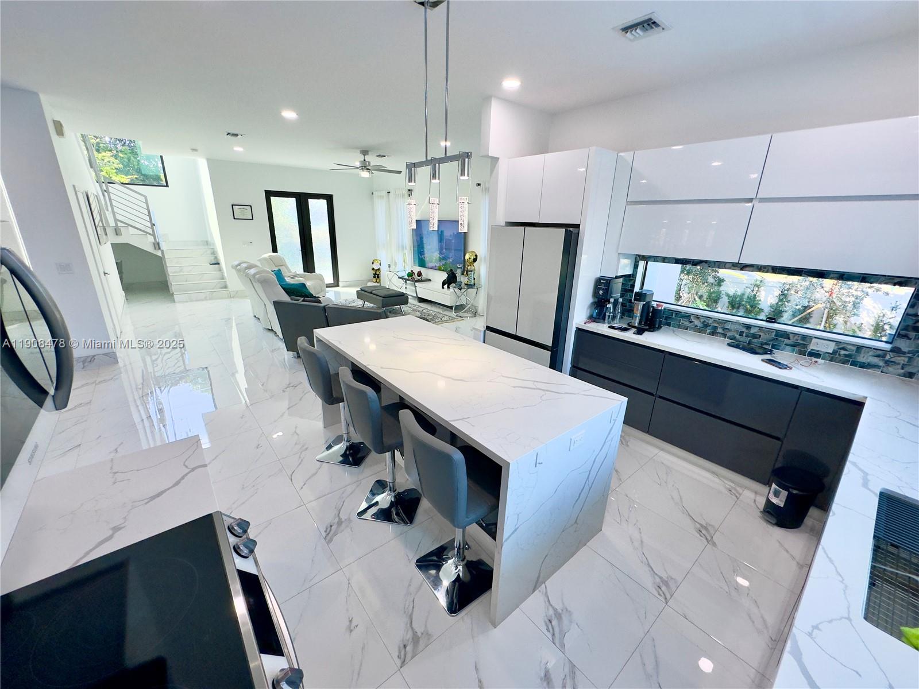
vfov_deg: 85.7
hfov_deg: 102.1
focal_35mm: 14
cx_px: 460
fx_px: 372
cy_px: 344
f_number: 2.2
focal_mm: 2.22
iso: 100
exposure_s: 1/120
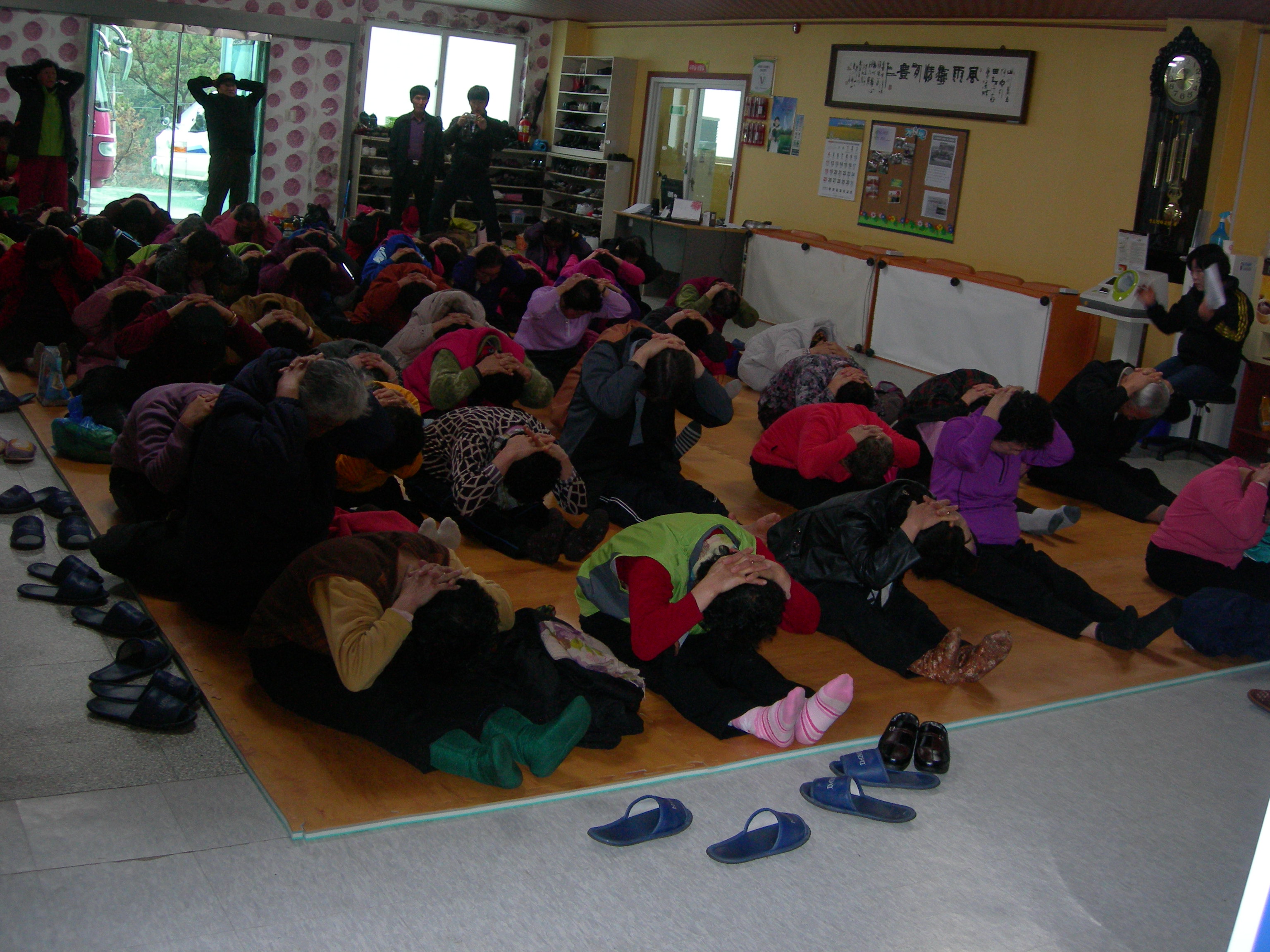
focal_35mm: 38
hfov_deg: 49.0
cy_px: 476
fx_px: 1394
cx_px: 635
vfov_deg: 37.7
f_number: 2.8
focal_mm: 7.8
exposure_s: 1/60.1
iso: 200
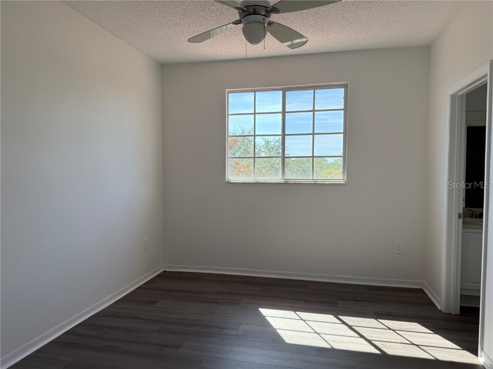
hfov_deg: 71.6
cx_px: 246
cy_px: 184
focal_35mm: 24
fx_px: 342
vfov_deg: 56.8
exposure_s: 1/849
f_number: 1.78
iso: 100
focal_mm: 6.76
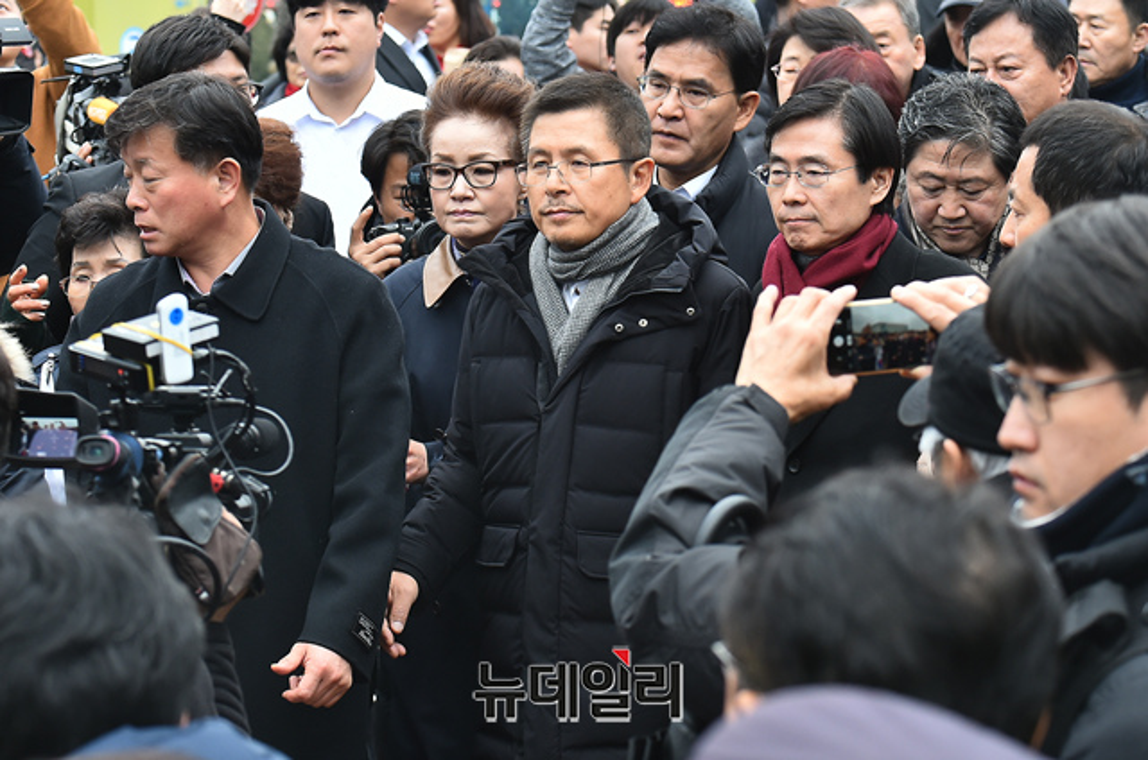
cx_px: 574
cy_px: 380
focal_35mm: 100
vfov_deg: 13.6
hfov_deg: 20.4
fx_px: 3183
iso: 1250
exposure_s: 1/250
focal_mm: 100
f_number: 7.1
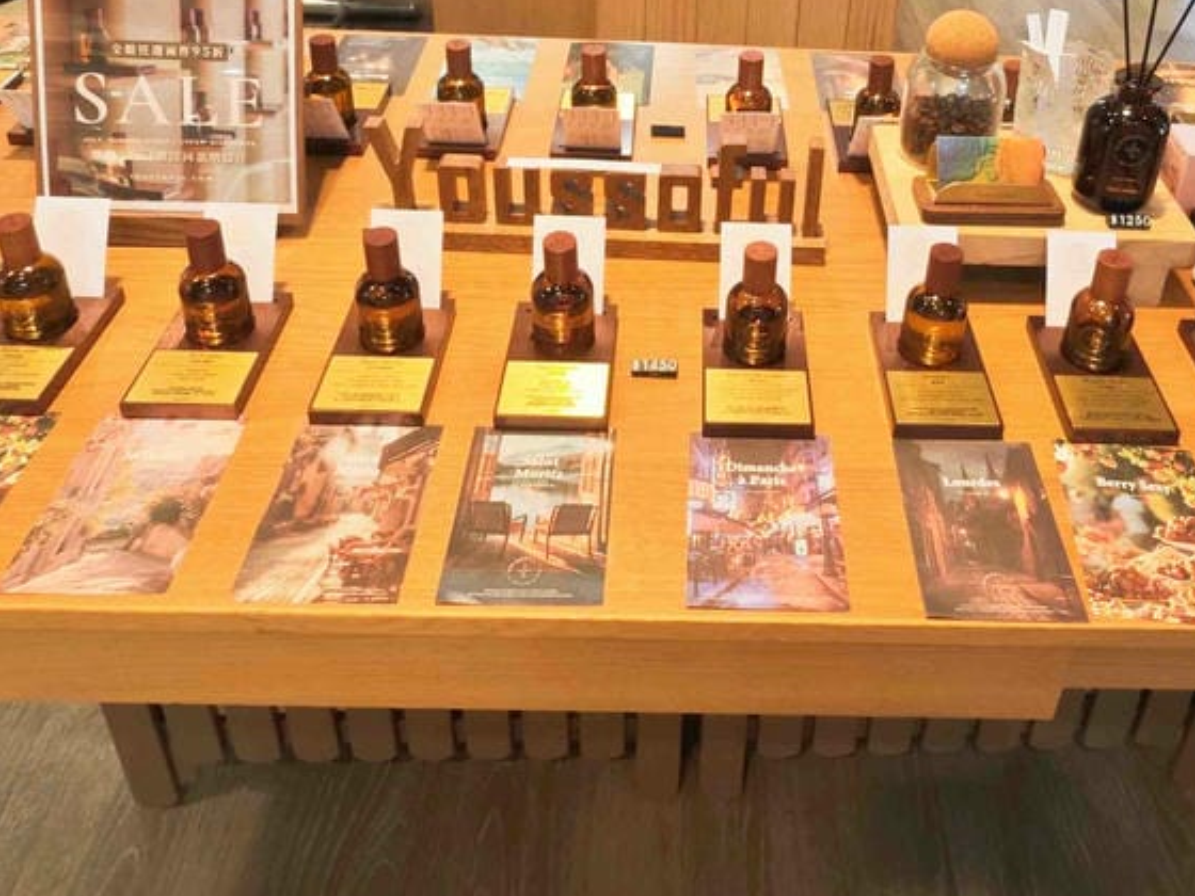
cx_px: 730
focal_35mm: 30
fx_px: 1036
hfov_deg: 59.4
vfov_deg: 43.4
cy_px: 115
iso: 80
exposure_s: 1/60
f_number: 1.8
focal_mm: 2.03
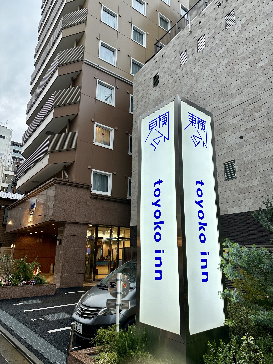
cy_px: 182
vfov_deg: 71.6
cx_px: 136
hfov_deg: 56.8
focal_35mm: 24
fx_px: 252
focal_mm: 6.86
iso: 64
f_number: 1.78
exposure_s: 1/100
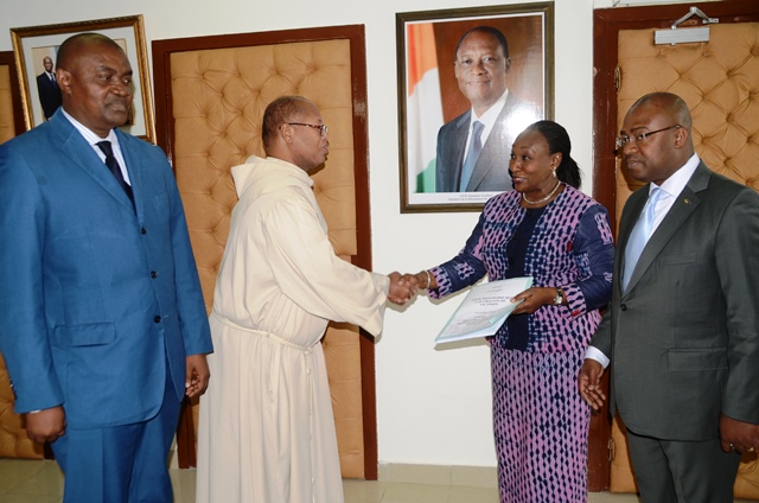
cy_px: 252
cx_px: 380
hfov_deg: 57.3
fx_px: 694
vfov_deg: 39.8
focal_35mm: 33
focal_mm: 22
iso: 200
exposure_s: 1/60
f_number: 6.3
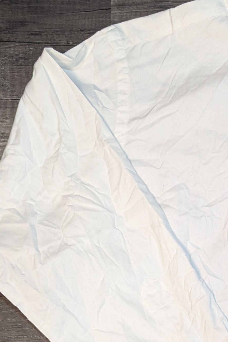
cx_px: 320
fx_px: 817
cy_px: 336
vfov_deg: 22.8
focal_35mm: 86
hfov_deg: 15.0
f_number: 1.73
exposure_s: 1/99.9
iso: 129
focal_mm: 4.38
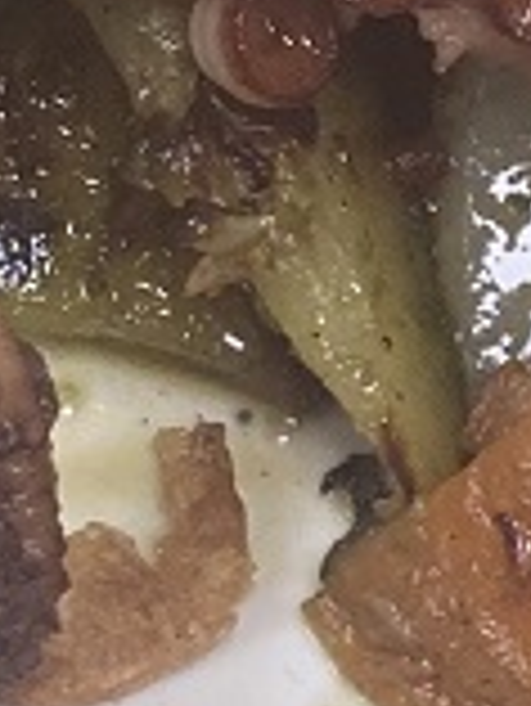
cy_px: -1052
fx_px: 6761
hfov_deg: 4.5
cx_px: 27
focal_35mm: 331
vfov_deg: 5.7
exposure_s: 1/100
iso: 125
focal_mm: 6
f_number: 2
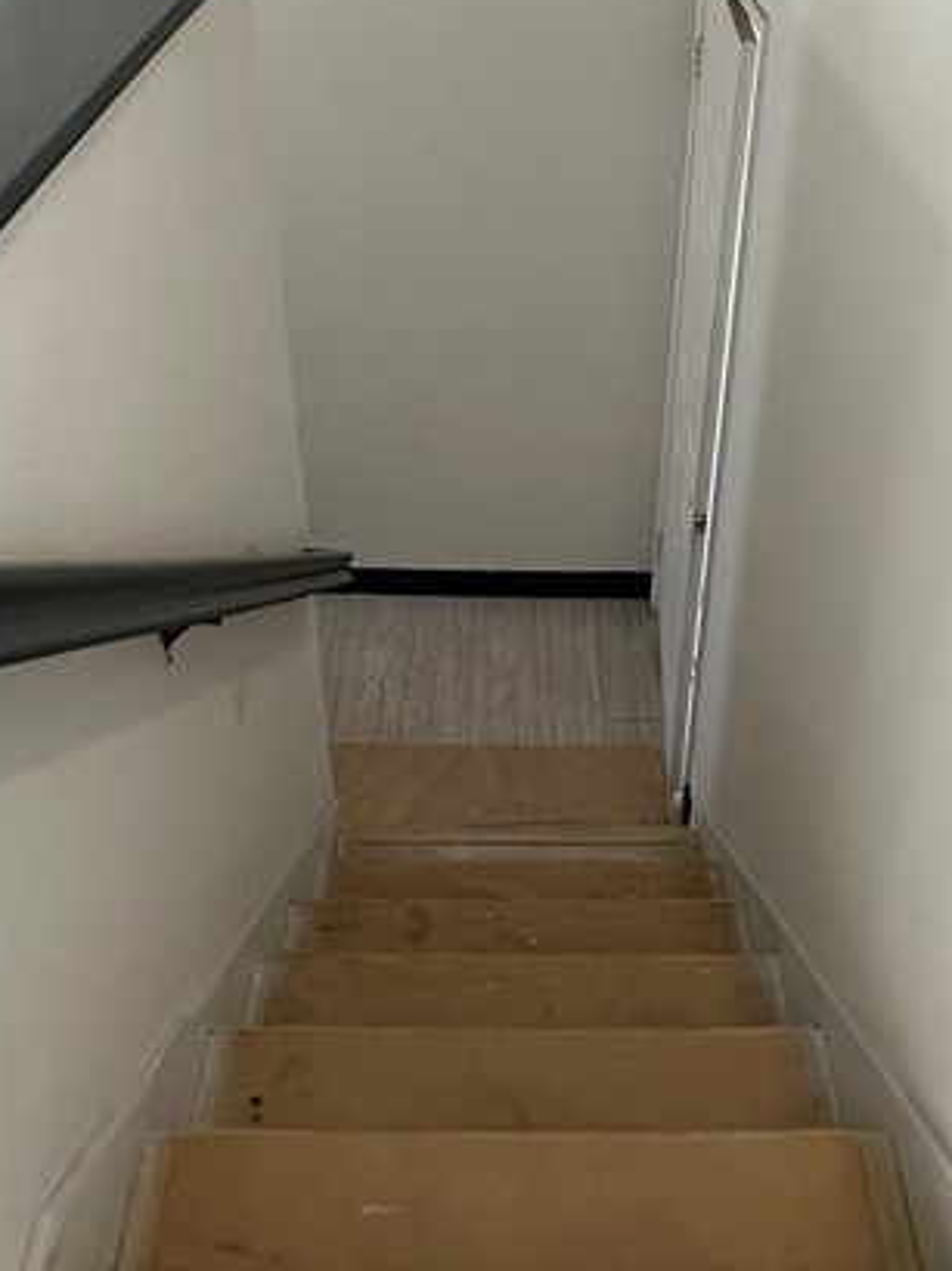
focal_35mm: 35
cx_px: 512
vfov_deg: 51.5
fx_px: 1285
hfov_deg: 40.6
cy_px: 403
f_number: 2.2
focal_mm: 2.22
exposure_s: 1/120
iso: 250
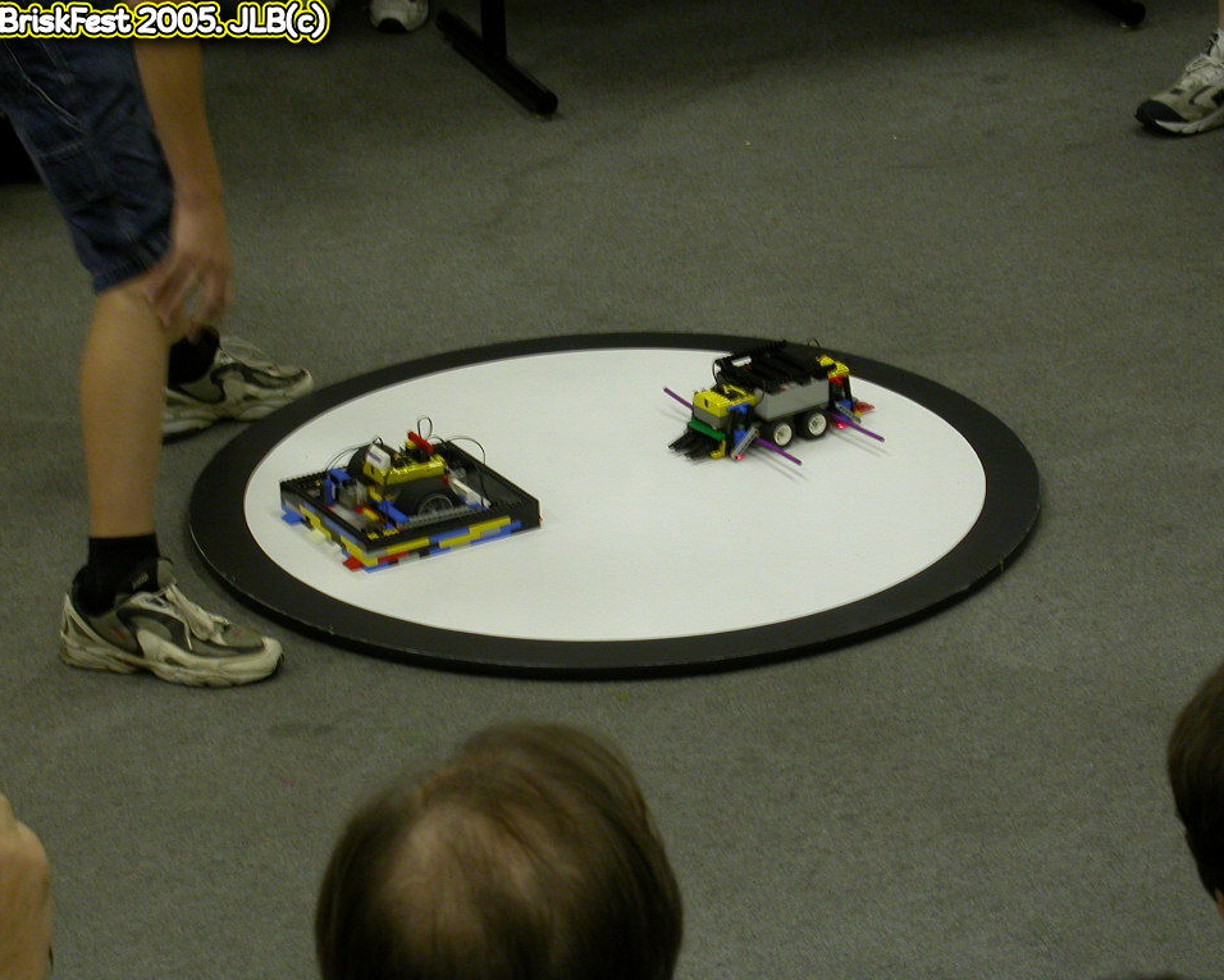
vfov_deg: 13.3
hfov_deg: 16.6
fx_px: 4203
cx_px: 640
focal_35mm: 116
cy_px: 491
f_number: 4.2
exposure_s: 1/10.7
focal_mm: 23.1
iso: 100
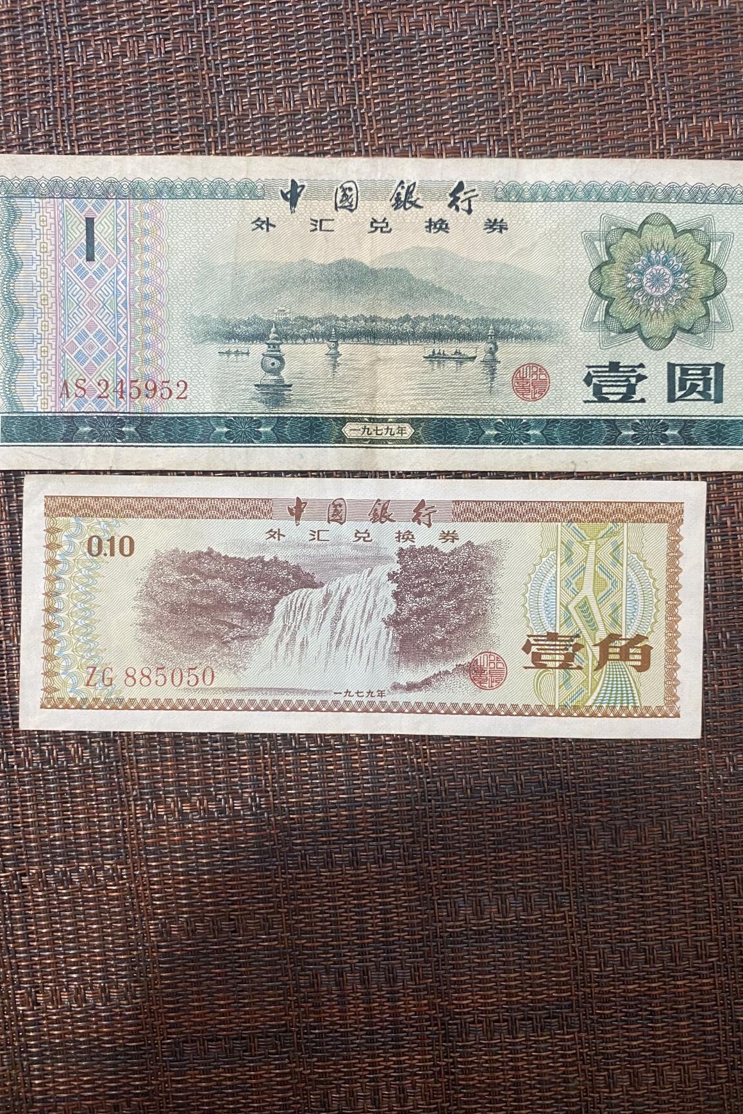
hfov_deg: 46.4
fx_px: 867
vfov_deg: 65.5
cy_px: 563
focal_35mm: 28
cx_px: 383
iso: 160
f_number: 1.8
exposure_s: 1/50
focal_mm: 4.25
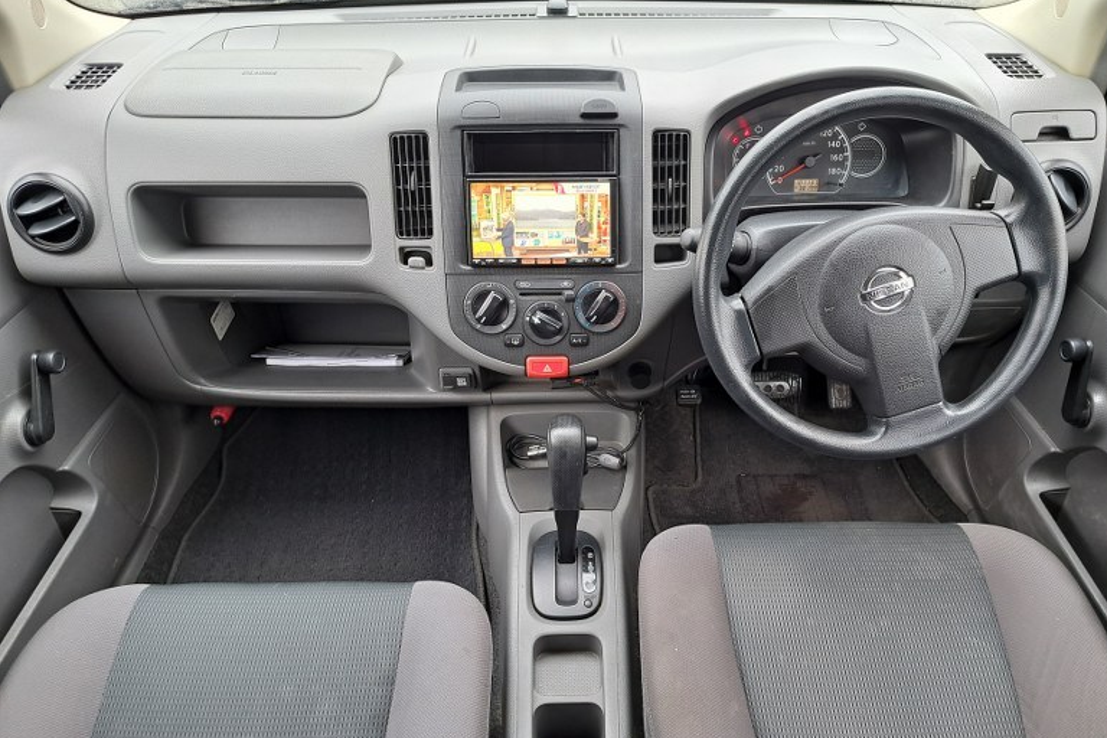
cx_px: 575
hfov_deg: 69.4
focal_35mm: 26
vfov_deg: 49.5
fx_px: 799
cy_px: 404
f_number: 1.8
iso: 50
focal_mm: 5.23
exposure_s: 1/50
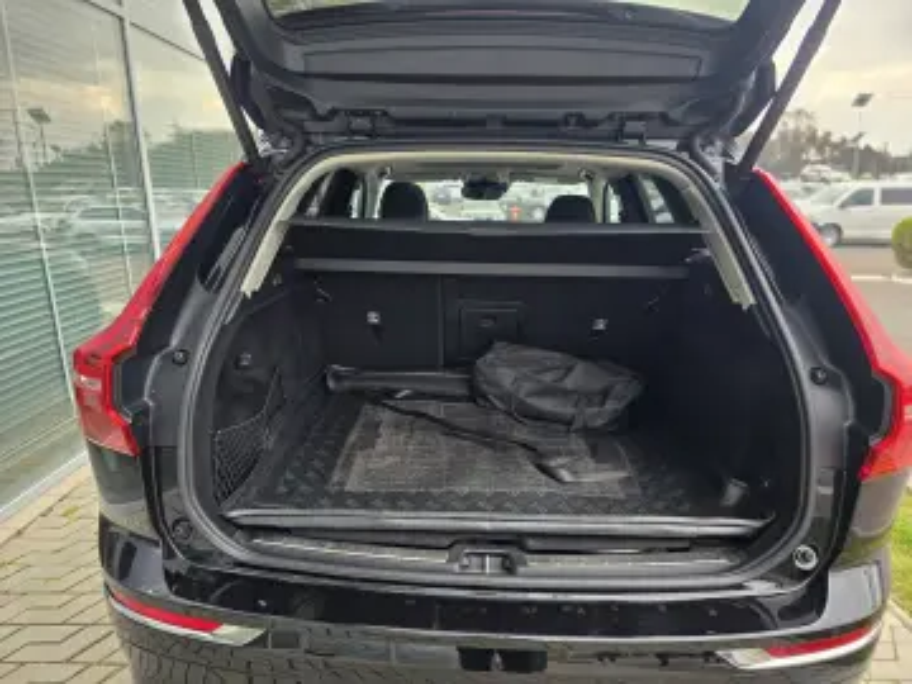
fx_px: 606
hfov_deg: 73.9
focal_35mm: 23
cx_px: 456
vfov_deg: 58.9
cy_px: 342
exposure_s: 1/180
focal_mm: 6.3
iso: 125
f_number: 1.7
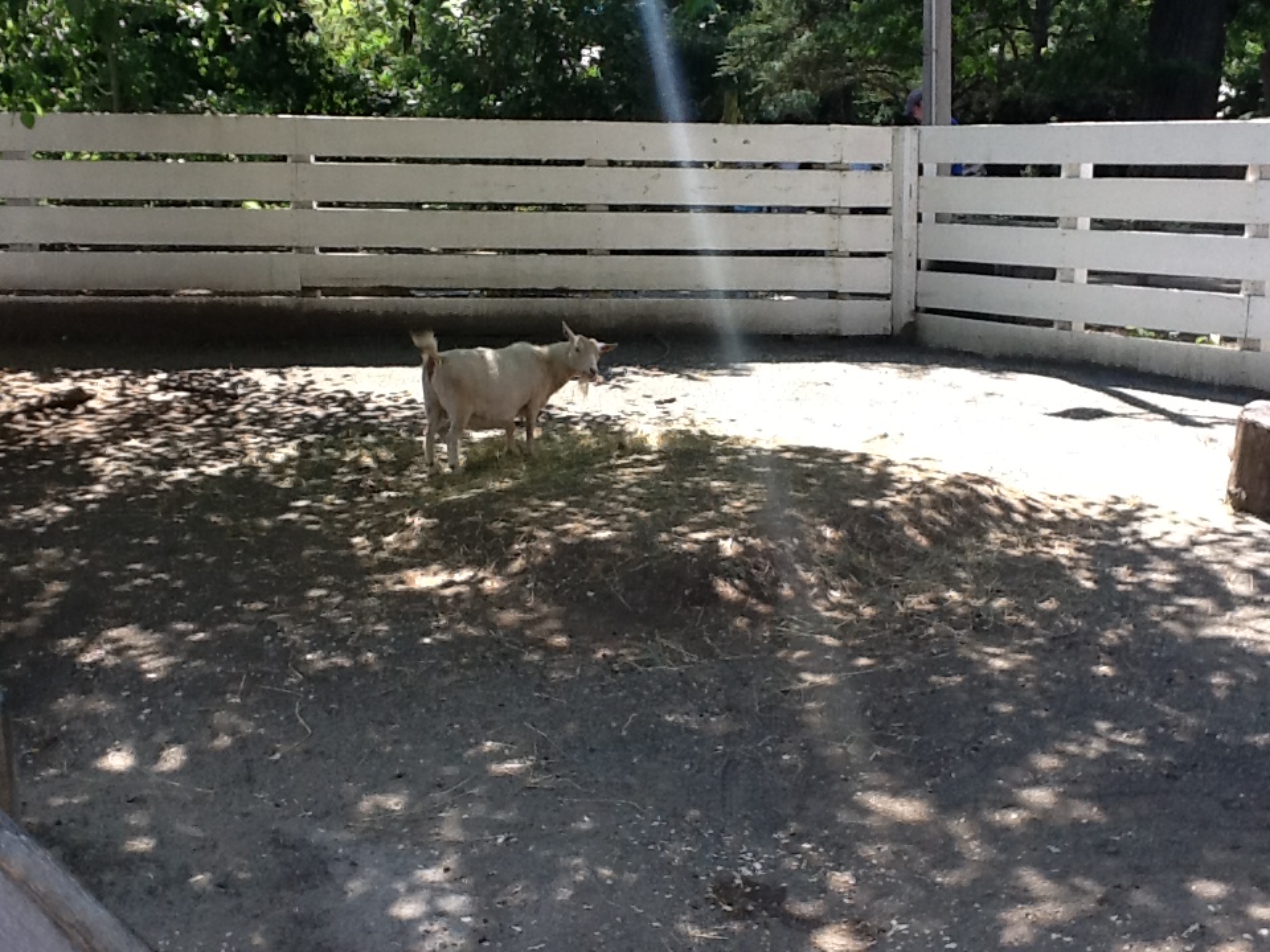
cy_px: 476
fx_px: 1174
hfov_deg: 56.8
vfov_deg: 44.2
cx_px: 635
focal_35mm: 32
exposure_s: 1/315
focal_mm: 2.03
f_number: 2.4
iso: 64
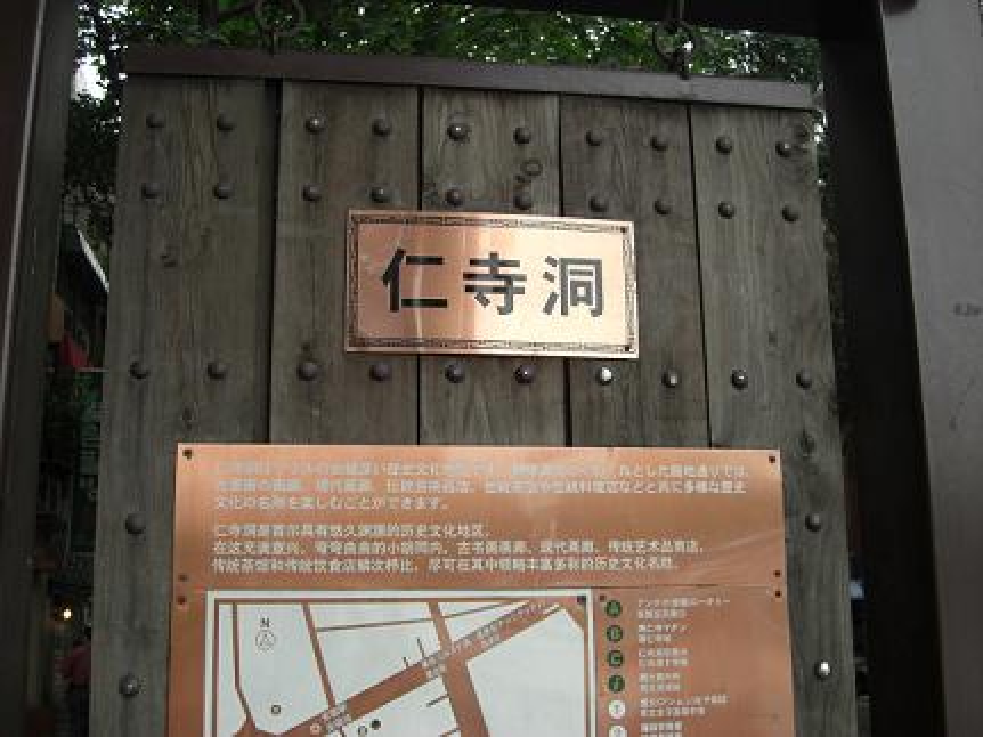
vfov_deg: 37.7
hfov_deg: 49.0
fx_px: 1079
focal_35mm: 38
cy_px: 368
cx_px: 492
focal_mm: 7.9
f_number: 2.8
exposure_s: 1/250
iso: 80
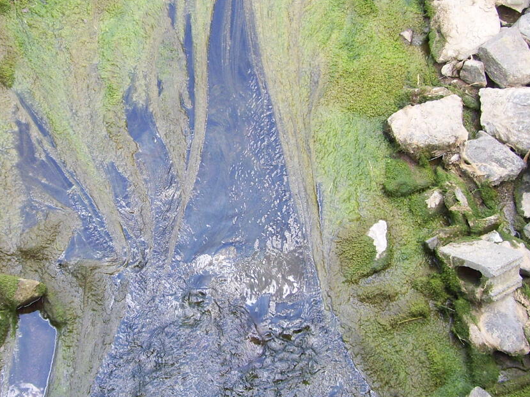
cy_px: 209
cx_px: 176
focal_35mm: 58
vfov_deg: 25.2
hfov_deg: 32.9
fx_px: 888
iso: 80
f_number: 2.7
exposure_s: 1/200
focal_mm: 6
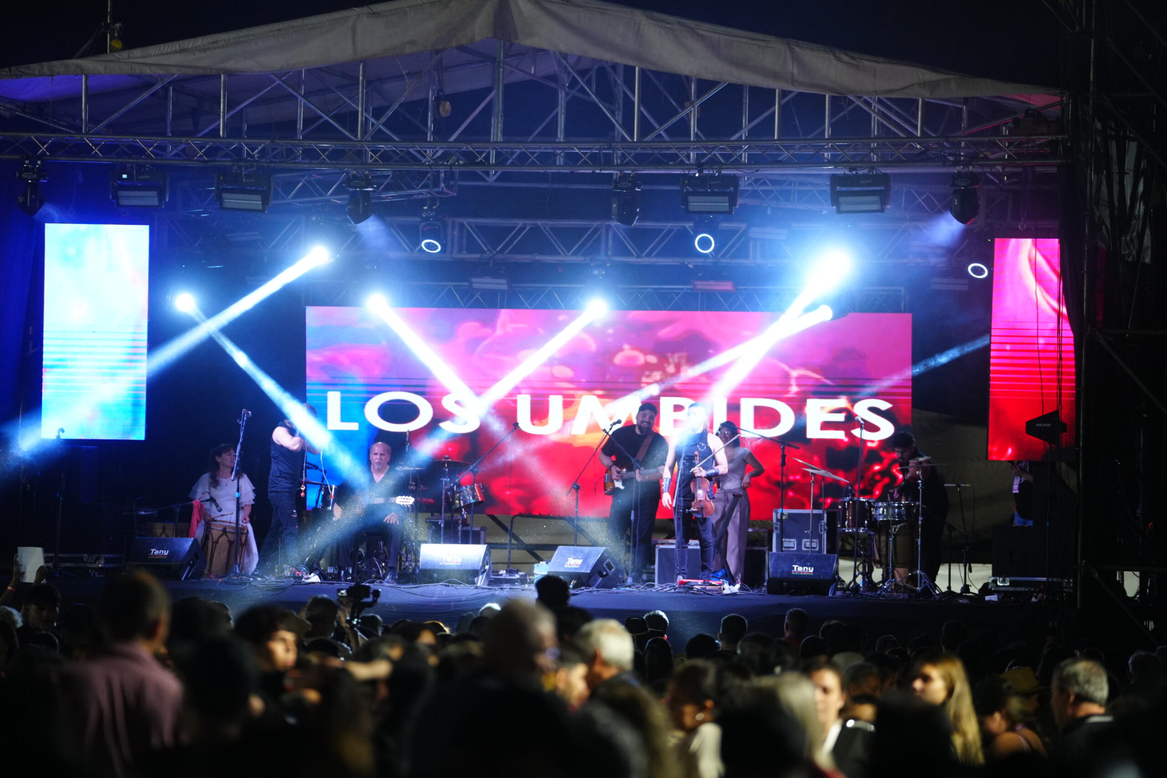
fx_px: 5413
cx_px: 584
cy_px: 389
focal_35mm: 167
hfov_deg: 12.3
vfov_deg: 8.2
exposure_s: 1/160
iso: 2500
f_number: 2.8
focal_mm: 167
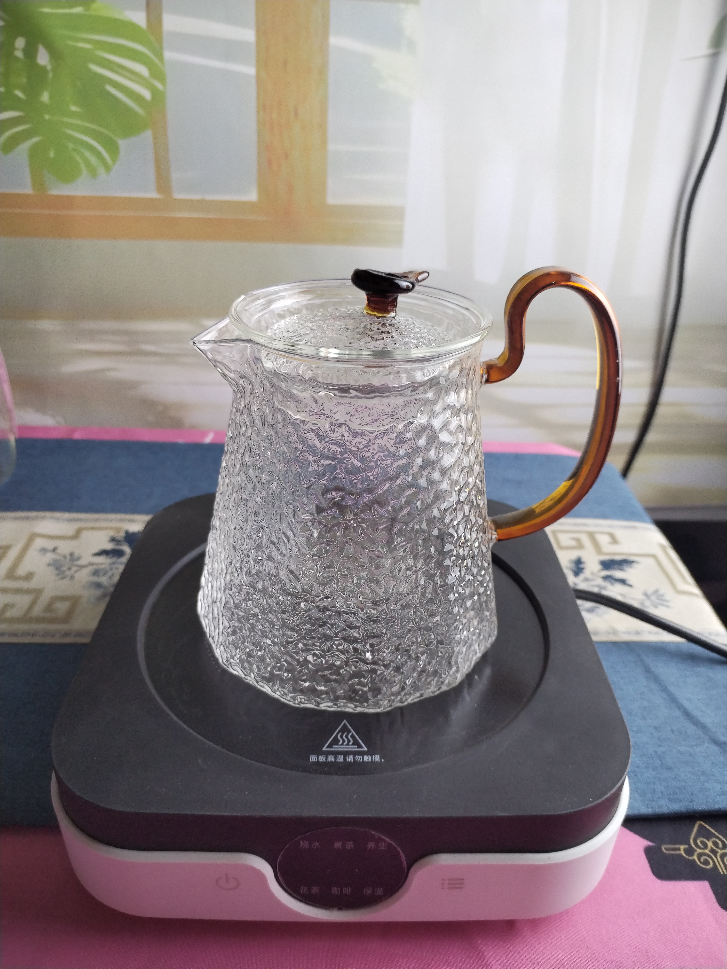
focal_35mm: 26
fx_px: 728
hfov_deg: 53.1
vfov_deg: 67.3
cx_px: 364
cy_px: 484
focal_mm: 4.75
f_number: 1.8
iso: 352
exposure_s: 1/33.3
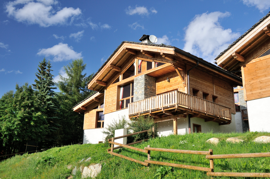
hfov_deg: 53.2
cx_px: 135
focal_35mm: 36
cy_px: 90
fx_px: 270
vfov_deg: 36.8
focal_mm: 24
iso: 200
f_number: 5.6
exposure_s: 1/400
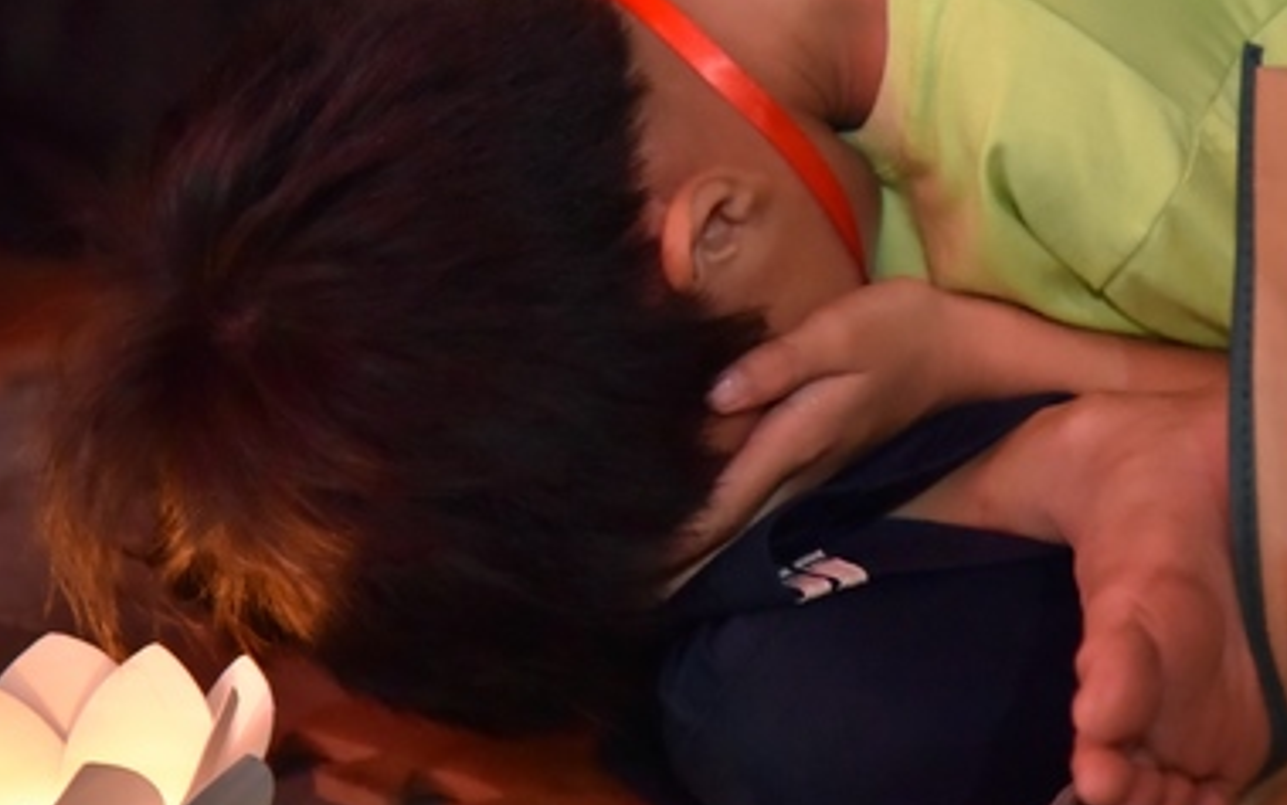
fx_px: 7367
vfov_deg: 6.3
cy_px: 336
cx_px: 710
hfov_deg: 10.0
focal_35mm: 210
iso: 8000
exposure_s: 1/80
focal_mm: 120
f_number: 4
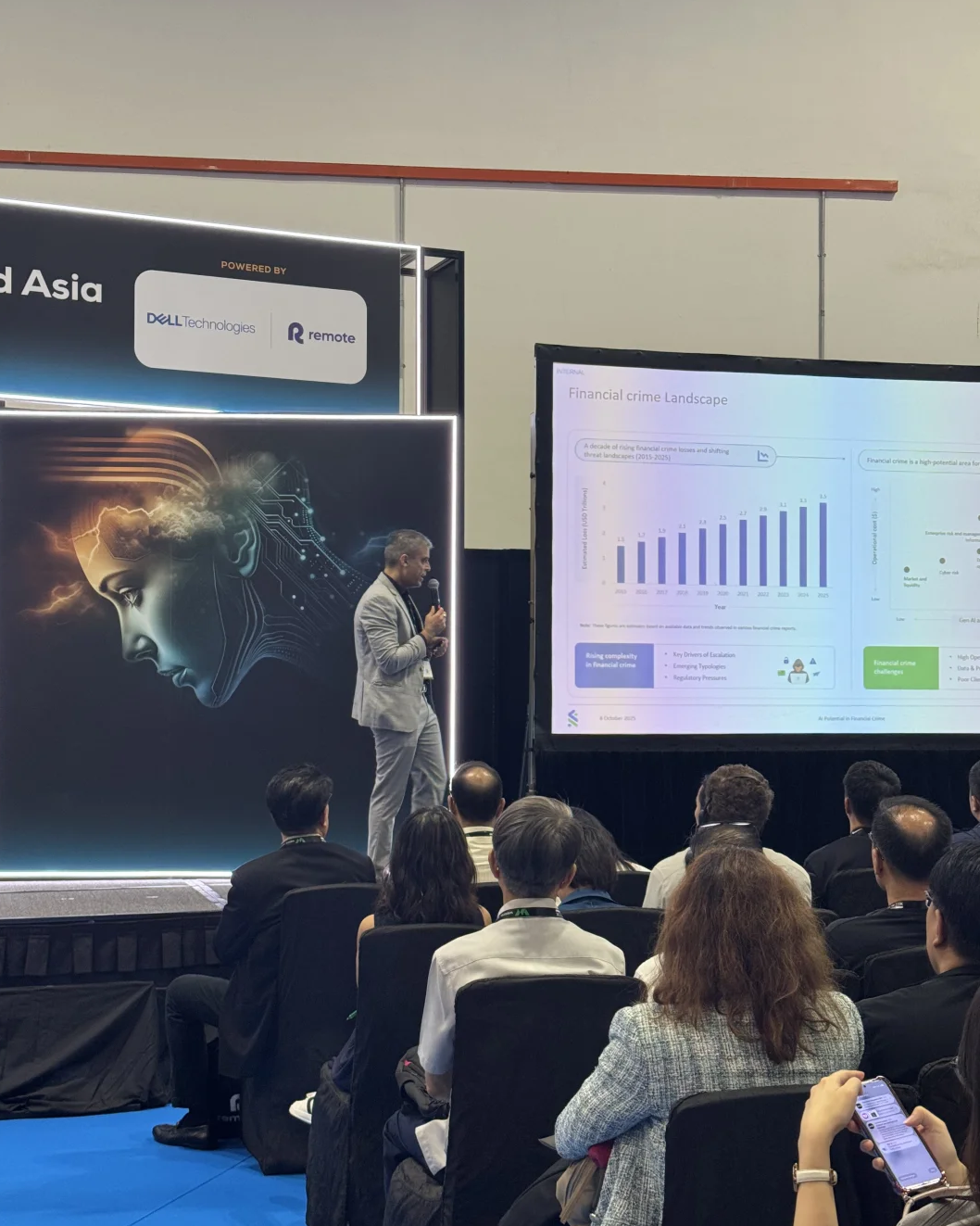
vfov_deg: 36.7
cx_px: 492
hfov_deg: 29.7
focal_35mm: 51
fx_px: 1849
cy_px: 632
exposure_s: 1/60
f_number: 1.78
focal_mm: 6.76
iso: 100
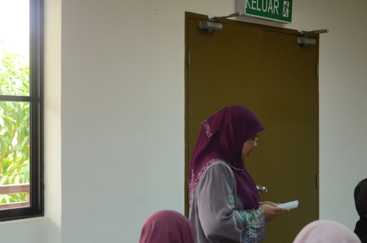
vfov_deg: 16.5
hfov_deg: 24.7
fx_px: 839
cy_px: 122
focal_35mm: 82
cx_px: 184
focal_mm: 55
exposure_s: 1/250
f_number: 6.3
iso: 3200
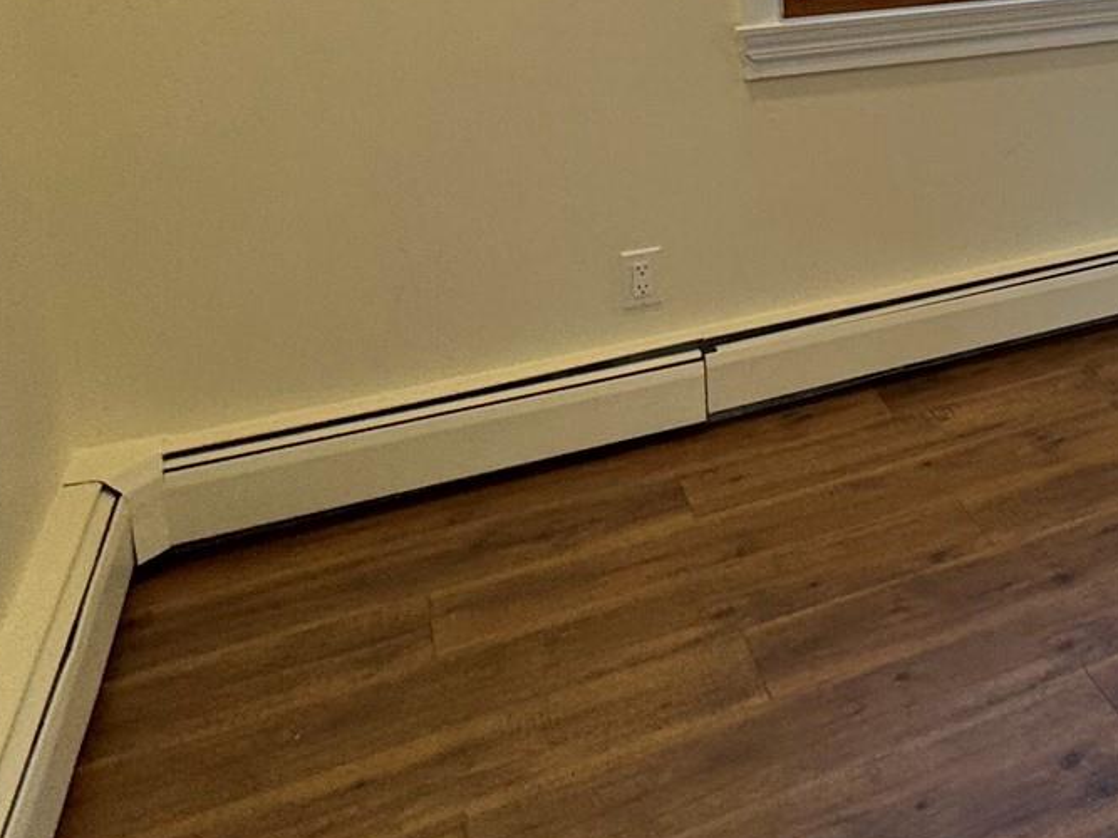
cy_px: -77
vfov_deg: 30.2
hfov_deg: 34.3
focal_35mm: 43
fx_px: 1389
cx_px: 1369
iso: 100
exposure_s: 1/120
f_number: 2.2
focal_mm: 2.22
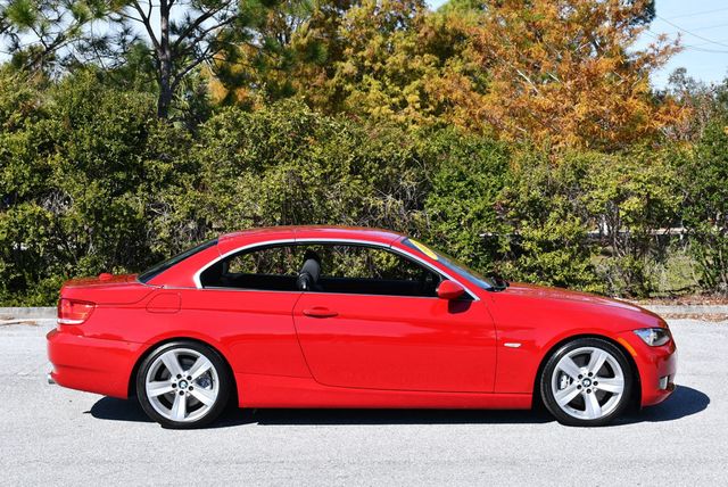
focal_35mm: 70
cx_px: 364
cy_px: 244
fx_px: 1417
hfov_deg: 28.8
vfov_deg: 19.5
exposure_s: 1/250
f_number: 8
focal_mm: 35
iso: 100
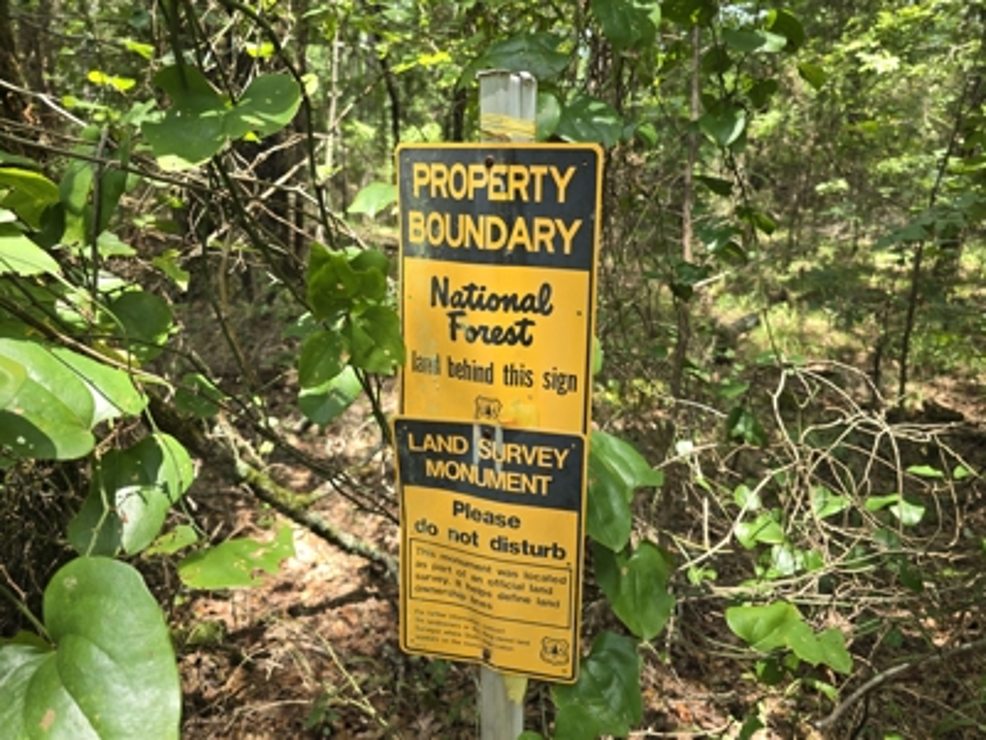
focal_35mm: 23
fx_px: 655
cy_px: 370
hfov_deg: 73.9
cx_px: 493
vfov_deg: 58.9
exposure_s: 1/180
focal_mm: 6.3
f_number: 1.7
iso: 40
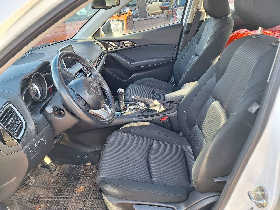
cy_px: 105
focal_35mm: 23
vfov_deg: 58.9
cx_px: 140
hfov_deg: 73.9
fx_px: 186
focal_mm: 5.54
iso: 50
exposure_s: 1/100
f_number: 1.8
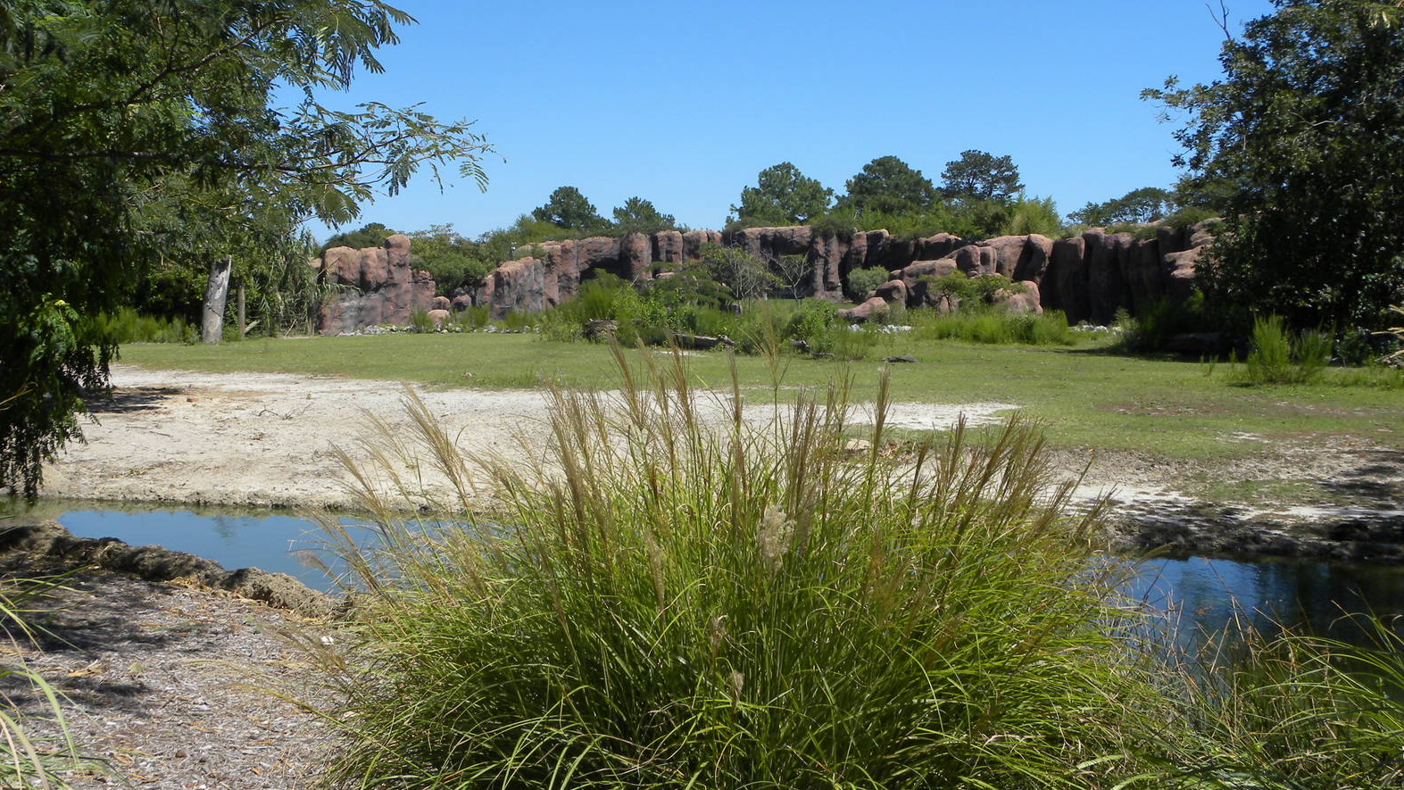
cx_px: 691
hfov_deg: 49.4
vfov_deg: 28.8
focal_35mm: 41
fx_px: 1526
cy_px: 258
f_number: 5.6
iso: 64
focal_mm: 6.6
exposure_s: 1/314
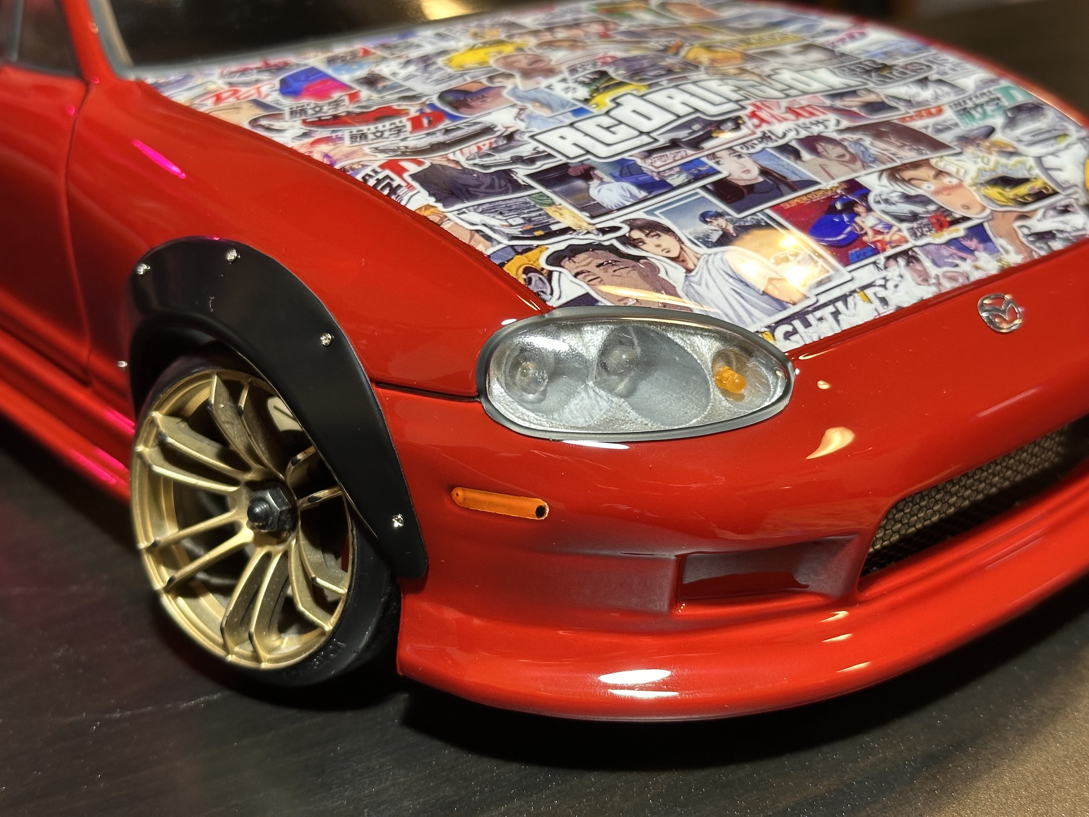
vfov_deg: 30.3
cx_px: 544
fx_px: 1510
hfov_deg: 39.7
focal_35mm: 48
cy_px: 408
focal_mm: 6.86
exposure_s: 1/50
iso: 160
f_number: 1.78
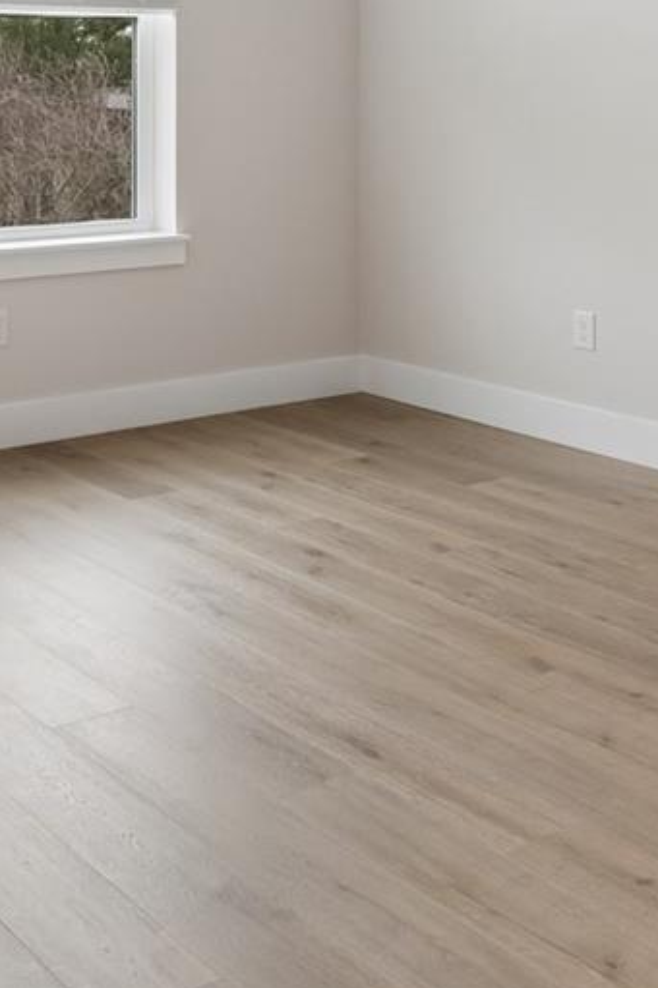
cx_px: 29
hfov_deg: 27.3
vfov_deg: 38.5
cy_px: 66
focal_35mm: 47
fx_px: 1290
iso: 100
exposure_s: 1/50
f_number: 7.1
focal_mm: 10
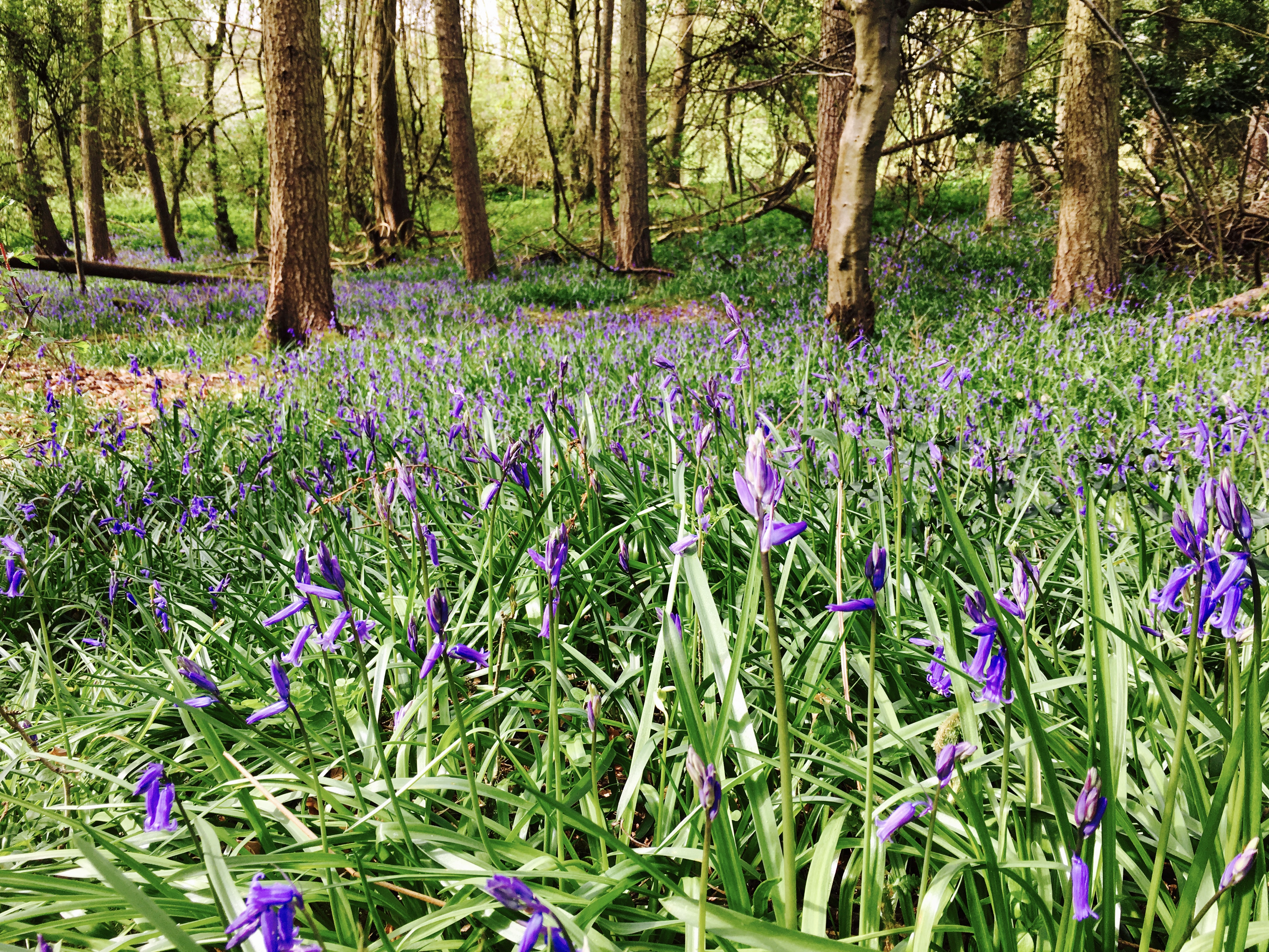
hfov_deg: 61.7
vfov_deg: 48.2
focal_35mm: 29
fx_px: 1063
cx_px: 634
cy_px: 476
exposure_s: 1/100
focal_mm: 4.15
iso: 25
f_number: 2.2
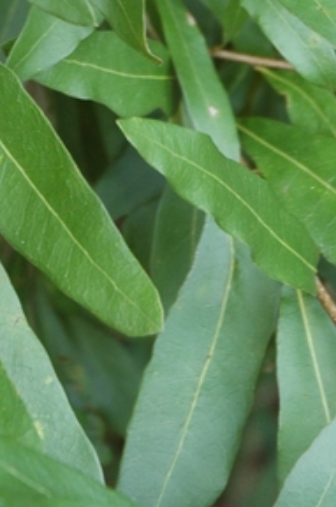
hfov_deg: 5.8
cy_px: -192
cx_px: -121
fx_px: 3302
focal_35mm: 235
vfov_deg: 8.6
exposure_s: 1/60
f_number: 4.5
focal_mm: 44
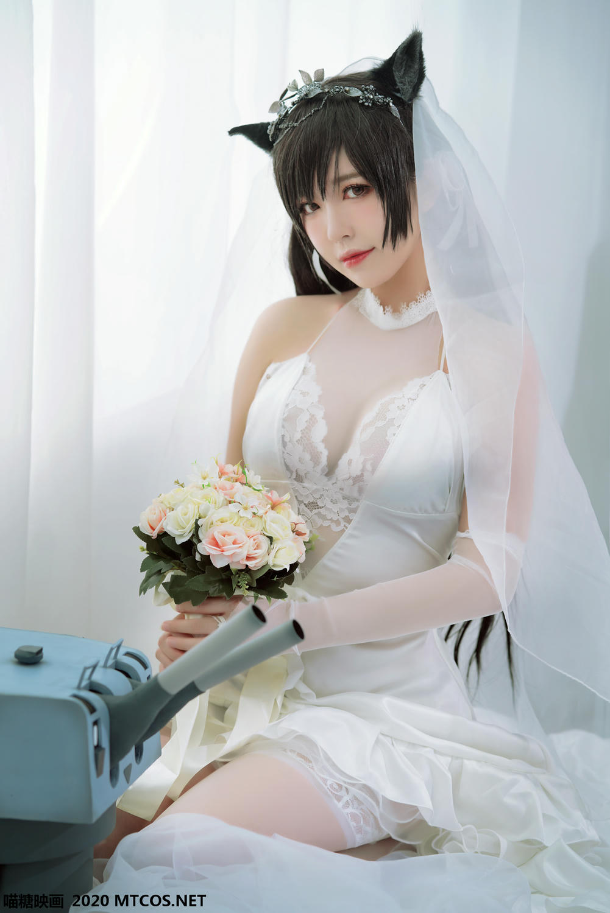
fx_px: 2159
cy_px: 456
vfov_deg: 23.9
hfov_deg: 16.1
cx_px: 305
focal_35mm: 85
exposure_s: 1/100
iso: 125
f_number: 2.8
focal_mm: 85
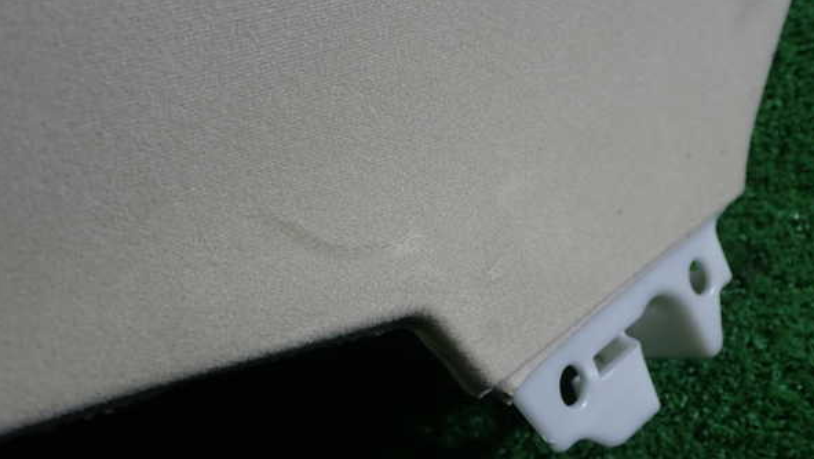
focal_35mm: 42
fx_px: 907
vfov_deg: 28.4
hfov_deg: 48.3
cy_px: 207
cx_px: 409
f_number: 2.7
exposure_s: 1/80
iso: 125
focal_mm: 6.83
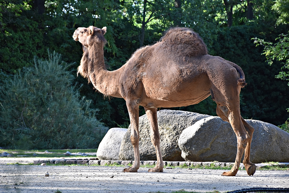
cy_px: 96
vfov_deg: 8.2
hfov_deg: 12.2
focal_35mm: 168
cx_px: 144
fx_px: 1349
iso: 400
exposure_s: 1/200
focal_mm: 112
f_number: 7.1
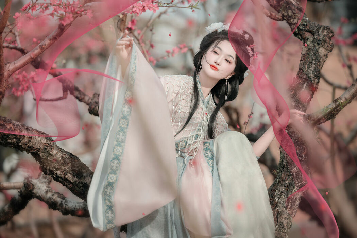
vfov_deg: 9.0
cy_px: 119
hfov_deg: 13.5
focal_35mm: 152
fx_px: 1507
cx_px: 178
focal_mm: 153
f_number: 2.8
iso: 50
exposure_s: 1/1000
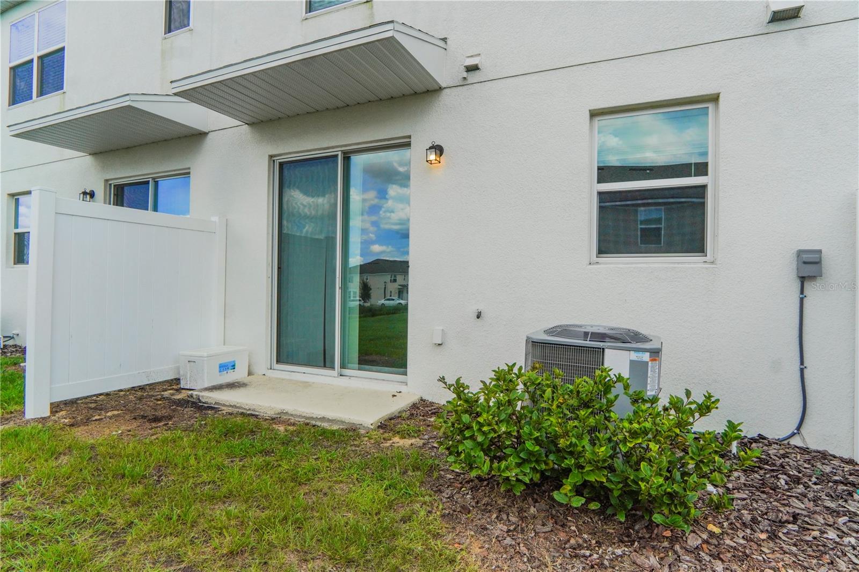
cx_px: 430
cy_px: 286
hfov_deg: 90.0
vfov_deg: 67.4
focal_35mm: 18
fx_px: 429
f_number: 8
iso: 400
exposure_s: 1/1000
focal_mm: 12
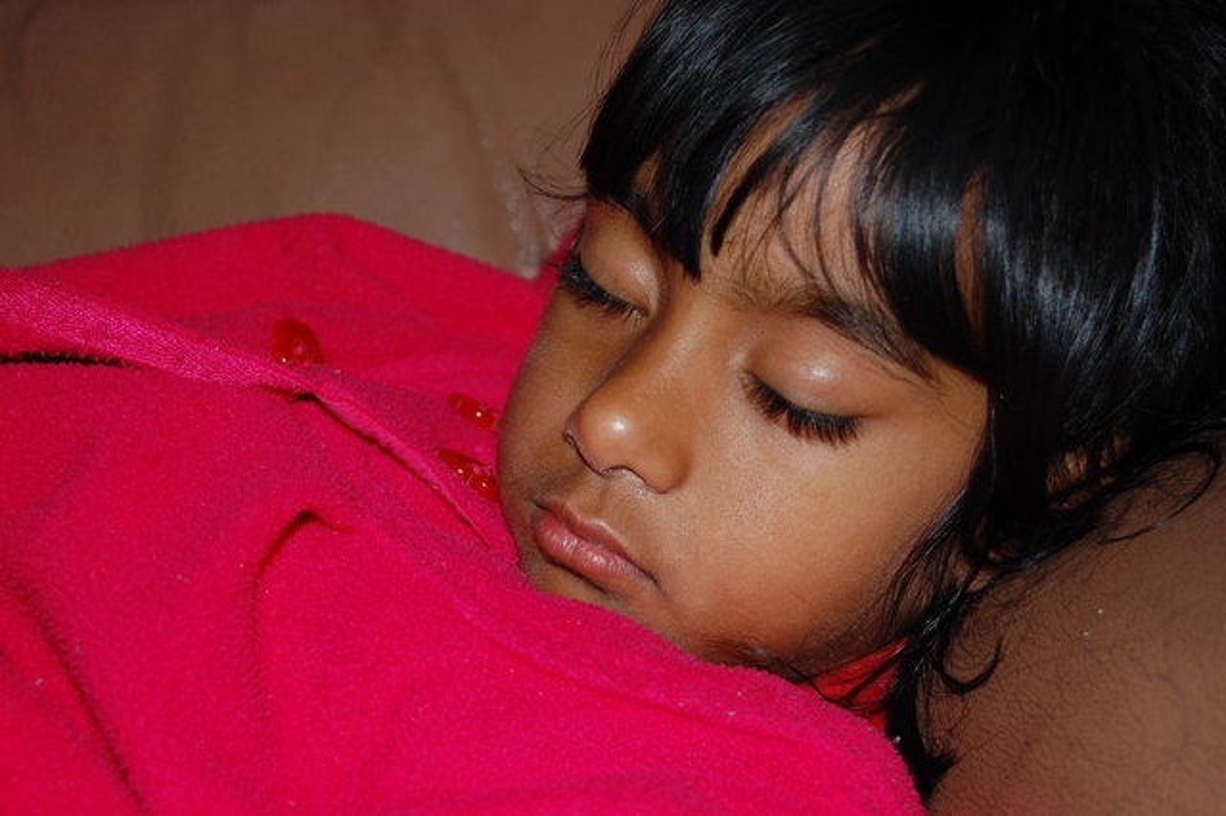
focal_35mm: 75
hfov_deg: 27.0
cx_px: 613
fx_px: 2553
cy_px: 408
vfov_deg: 18.2
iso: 200
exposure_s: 1/125
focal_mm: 50
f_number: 5.6
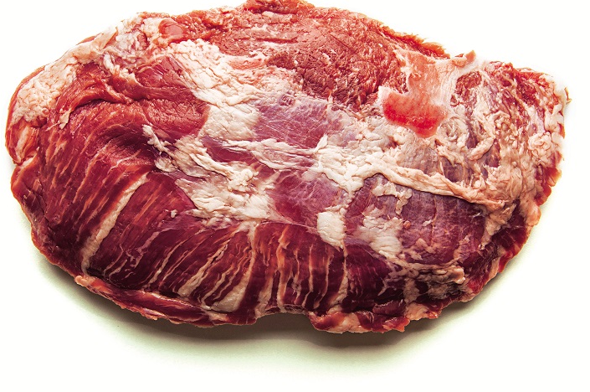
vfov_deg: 17.8
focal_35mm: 77
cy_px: 179
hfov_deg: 26.5
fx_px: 1253
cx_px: 282
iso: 100
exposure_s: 1/125
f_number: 20
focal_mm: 45
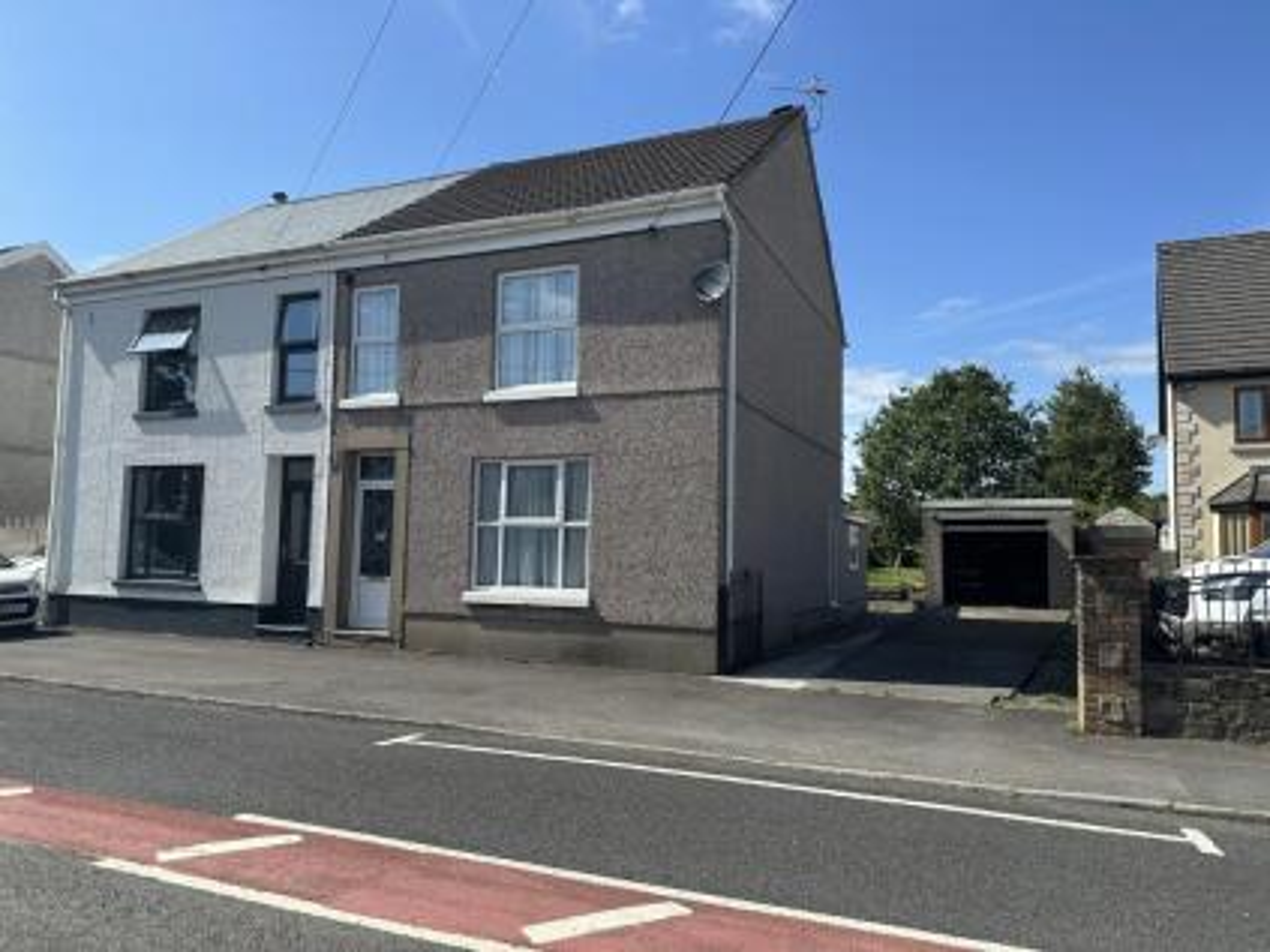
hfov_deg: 71.6
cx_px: 635
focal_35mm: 24
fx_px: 880
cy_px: 476
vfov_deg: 56.8
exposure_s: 1/3861
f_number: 1.78
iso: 80
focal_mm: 6.86
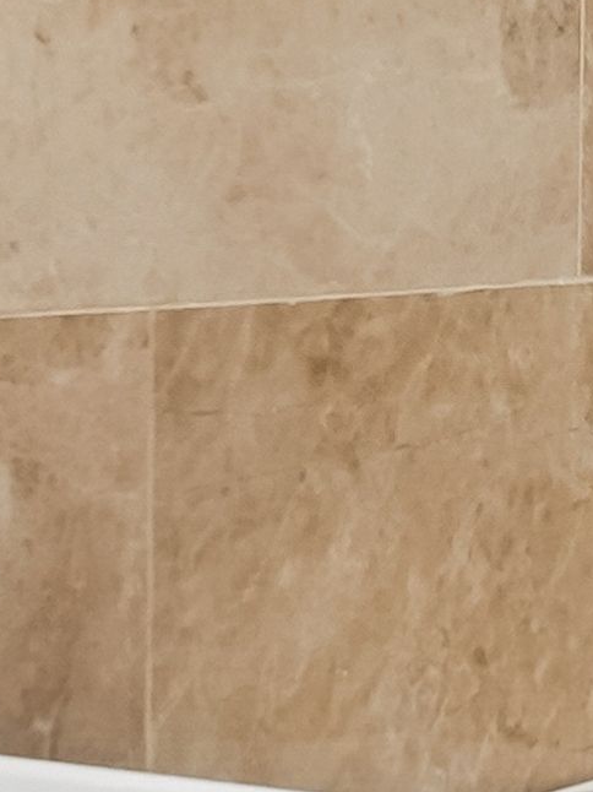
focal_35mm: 167
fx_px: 3817
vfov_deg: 11.8
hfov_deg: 8.7
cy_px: 146
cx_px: 843
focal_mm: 16
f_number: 8
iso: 400
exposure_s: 1/13
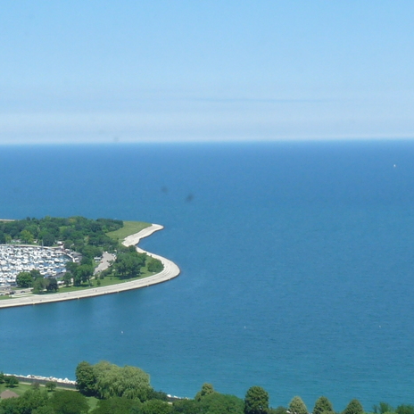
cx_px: 95
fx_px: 1001
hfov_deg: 23.1
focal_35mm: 74
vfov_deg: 23.3
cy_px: 183
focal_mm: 4.8
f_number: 5.6
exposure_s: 1/320
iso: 100
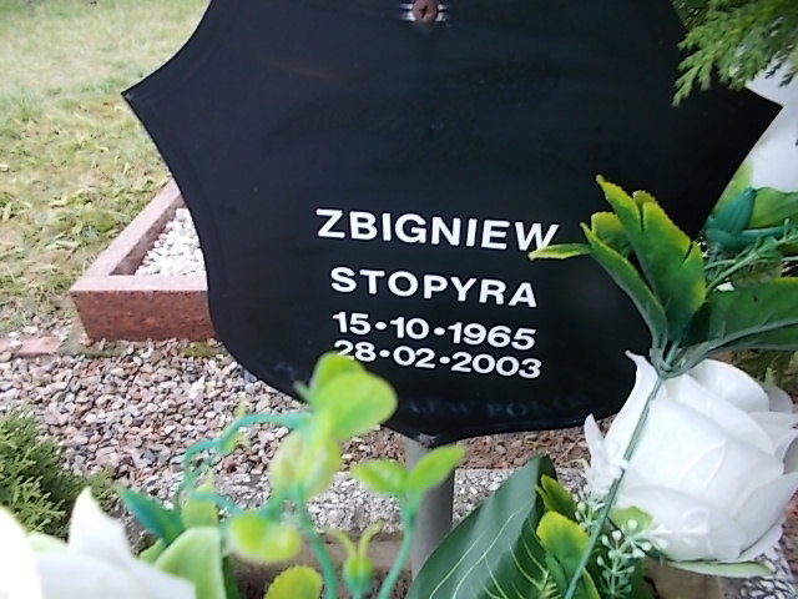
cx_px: 399
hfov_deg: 67.3
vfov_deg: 53.1
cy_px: 300
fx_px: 599
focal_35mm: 26
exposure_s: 1/25
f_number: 3.2
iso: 100
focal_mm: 4.6
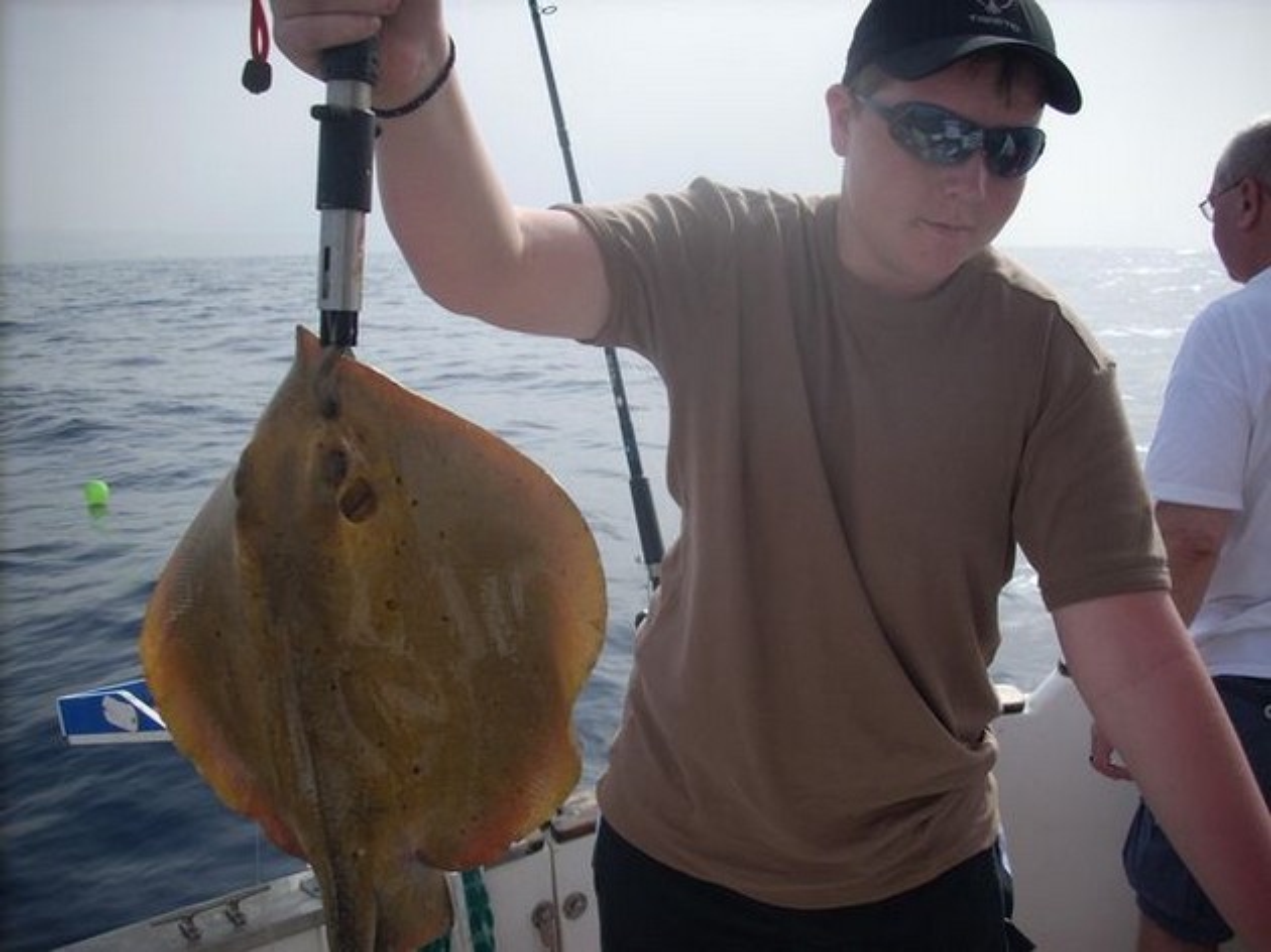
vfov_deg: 38.6
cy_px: 476
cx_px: 636
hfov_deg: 50.2
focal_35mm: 37
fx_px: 1358
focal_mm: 6.2
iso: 64
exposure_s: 1/273
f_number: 5.6
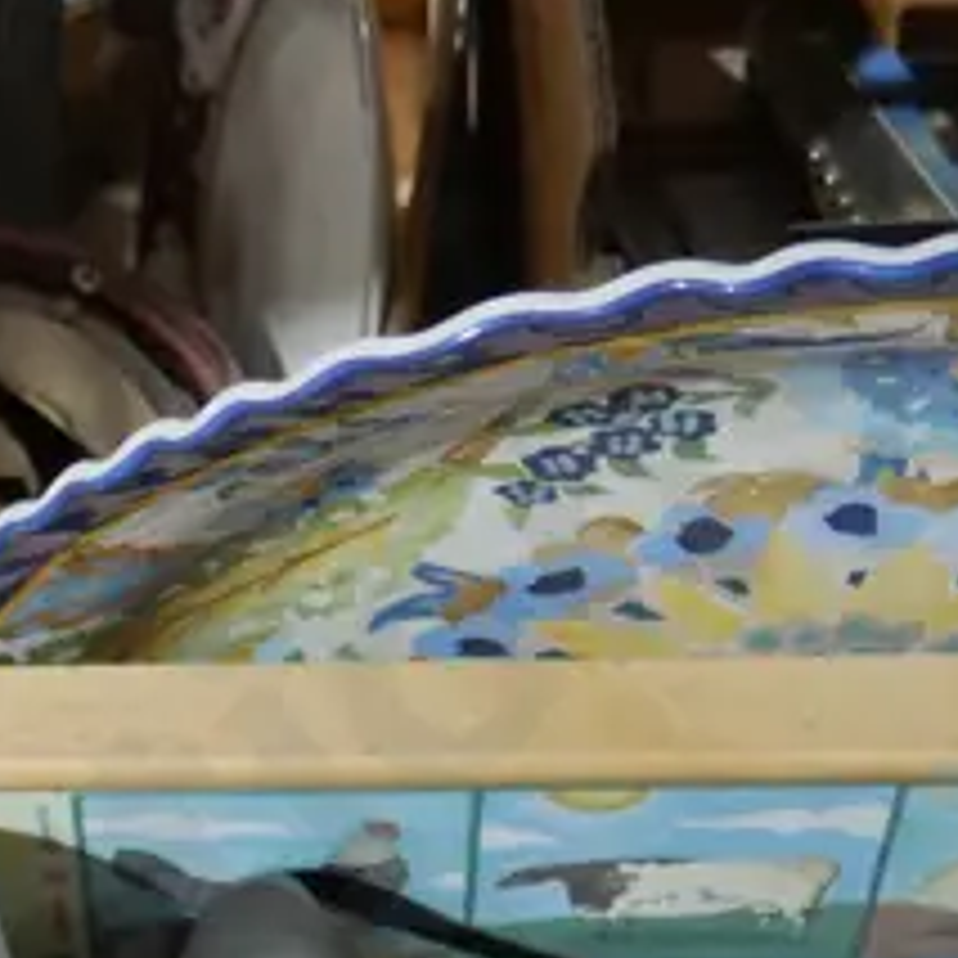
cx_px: -94
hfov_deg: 12.6
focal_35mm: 136
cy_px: 1073
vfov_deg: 12.6
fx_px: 4258
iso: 1250
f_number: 3.6
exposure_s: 1/60
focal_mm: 16
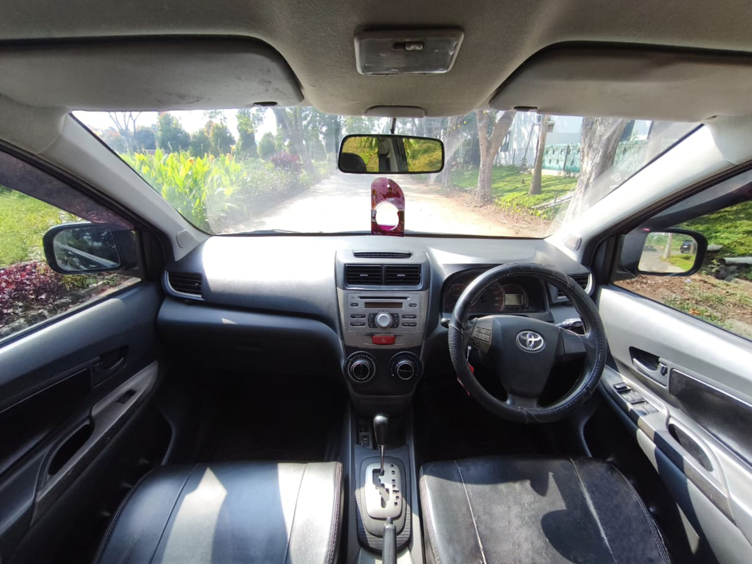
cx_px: 376
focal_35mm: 23
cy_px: 282
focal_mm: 6.57
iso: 50
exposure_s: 1/2663
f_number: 1.6
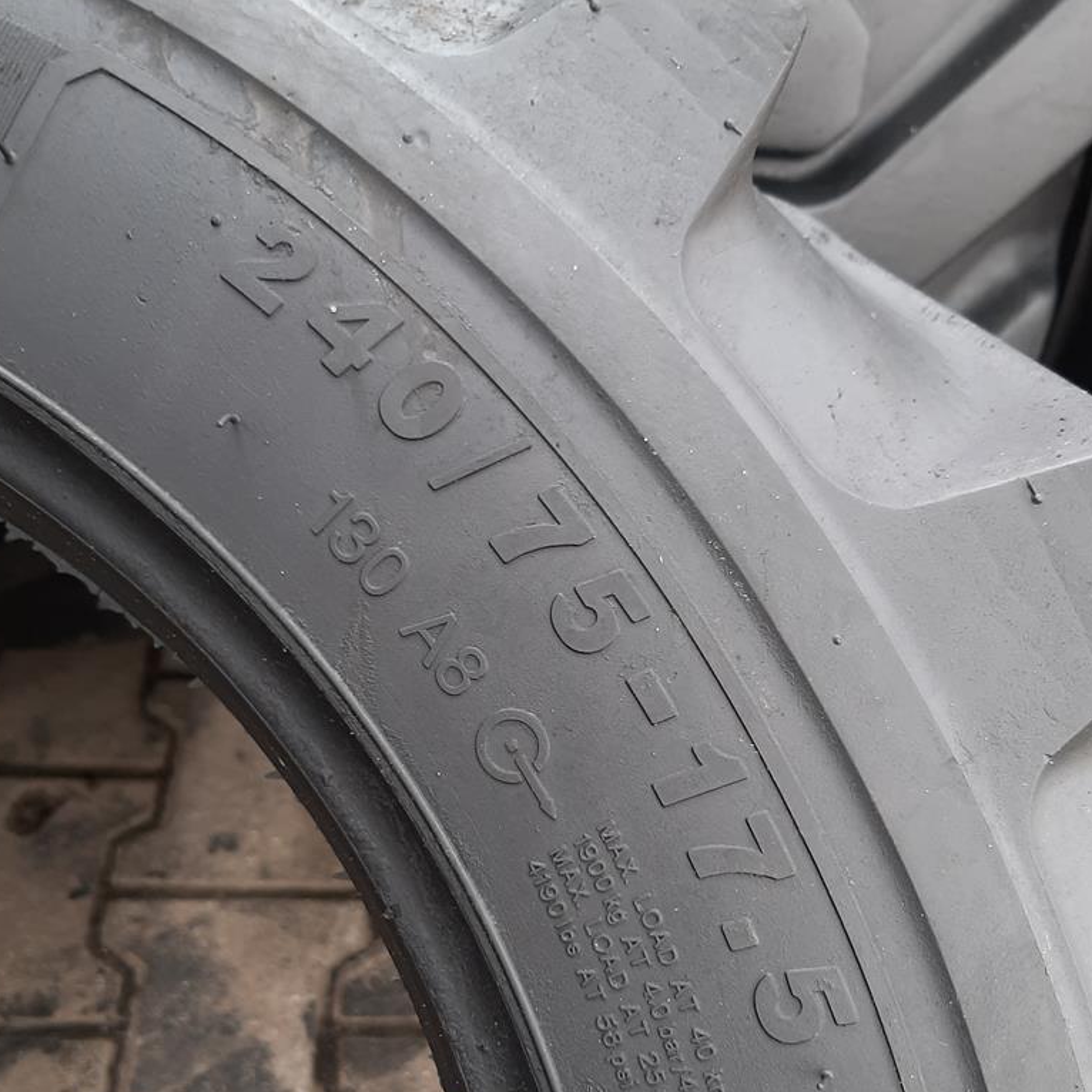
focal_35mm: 36
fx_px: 1285
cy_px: 684
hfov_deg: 46.0
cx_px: 532
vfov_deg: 45.6
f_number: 1.7
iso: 40
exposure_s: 1/50
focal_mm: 3.93
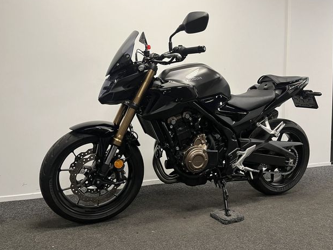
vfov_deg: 51.4
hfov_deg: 65.3
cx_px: 171
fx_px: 260
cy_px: 123
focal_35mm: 27
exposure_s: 1/50
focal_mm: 5.1
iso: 100
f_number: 1.6
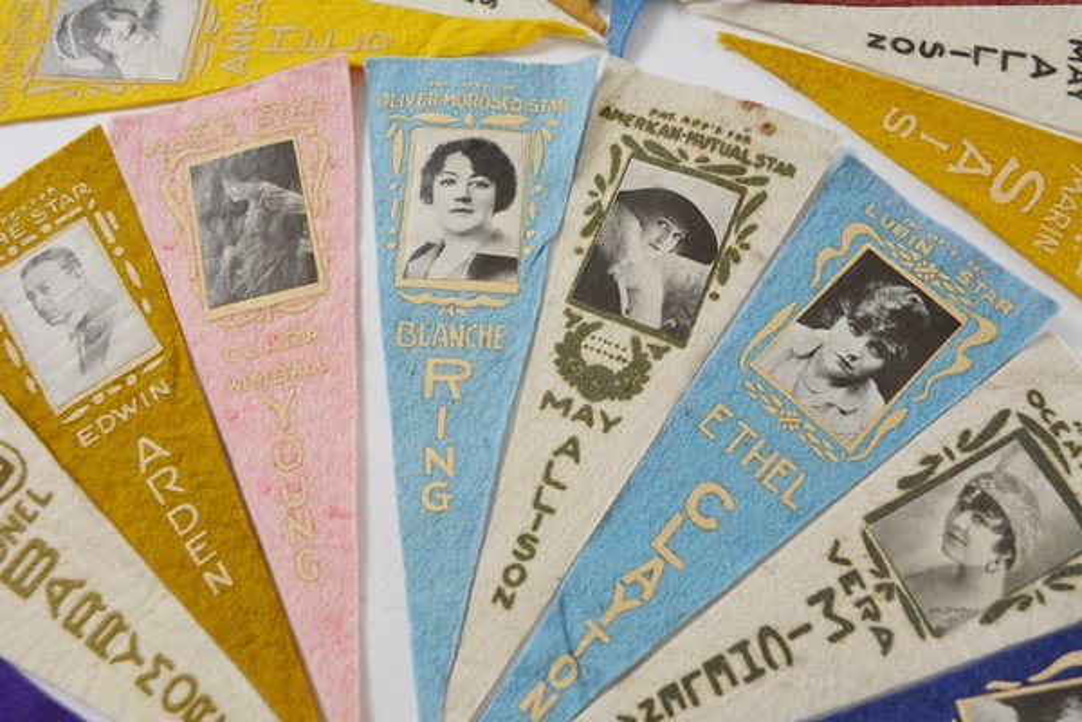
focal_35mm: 33
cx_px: 541
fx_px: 992
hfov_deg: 57.2
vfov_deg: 40.0
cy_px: 361
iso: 250
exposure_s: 1/125
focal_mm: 22
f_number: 5.6
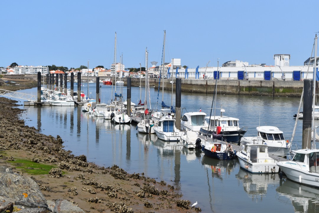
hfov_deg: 28.1
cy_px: 106
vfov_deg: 18.9
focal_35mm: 72
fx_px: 638
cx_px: 160
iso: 400
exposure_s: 1/2000
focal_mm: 48
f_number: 8
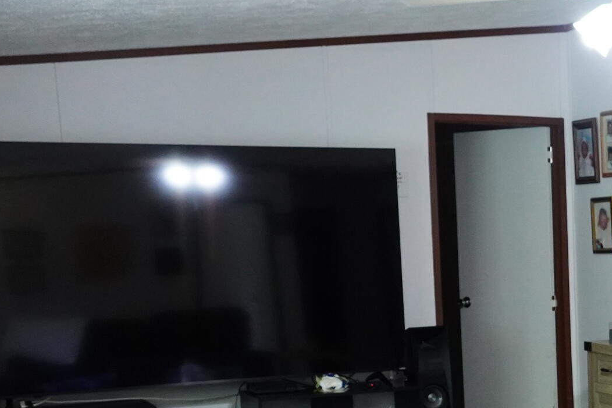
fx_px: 1309
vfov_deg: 17.2
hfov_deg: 24.1
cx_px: 715
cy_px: 436
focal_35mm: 77
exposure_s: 1/60
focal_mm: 18
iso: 2000
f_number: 4
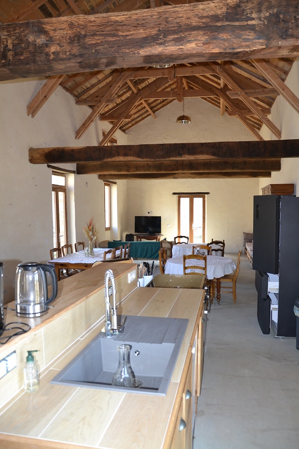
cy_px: 224
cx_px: 150
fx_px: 336
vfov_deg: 67.4
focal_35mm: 27
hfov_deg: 47.9
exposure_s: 1/60
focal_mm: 18
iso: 400
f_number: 4
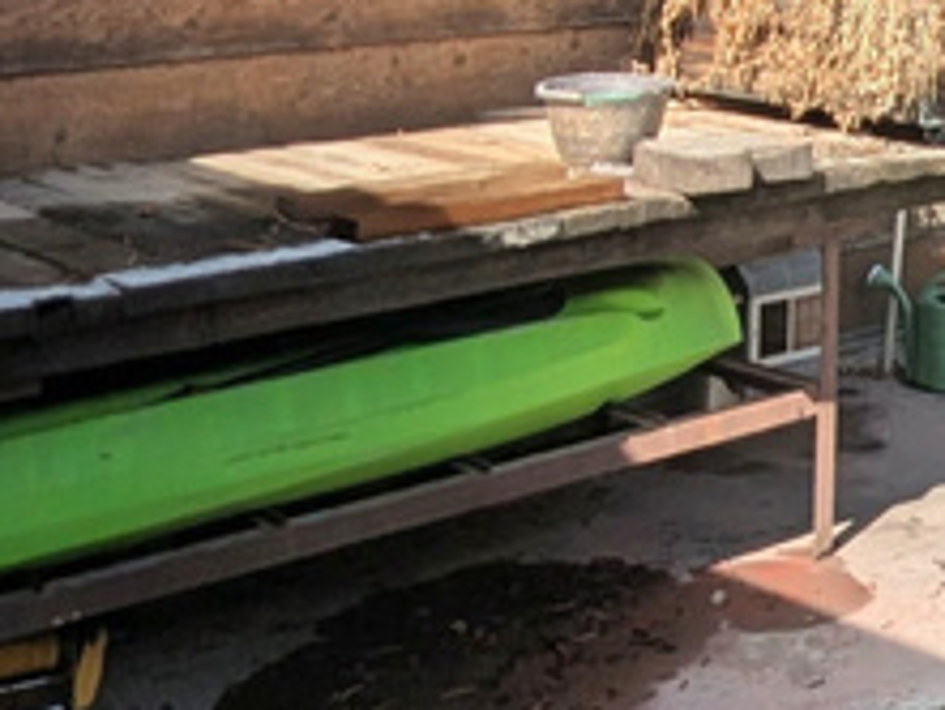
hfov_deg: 27.2
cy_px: -920
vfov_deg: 15.5
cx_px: 1214
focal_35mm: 60
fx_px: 1639
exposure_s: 1/1019
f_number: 2.2
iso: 50
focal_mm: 1.95
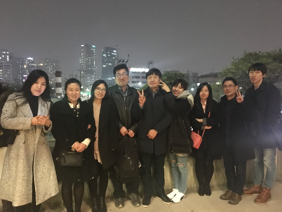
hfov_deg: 61.7
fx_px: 236
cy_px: 106
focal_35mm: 29
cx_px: 141
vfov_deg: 48.2
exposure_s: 1/15
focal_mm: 4.15
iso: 1600
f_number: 2.2
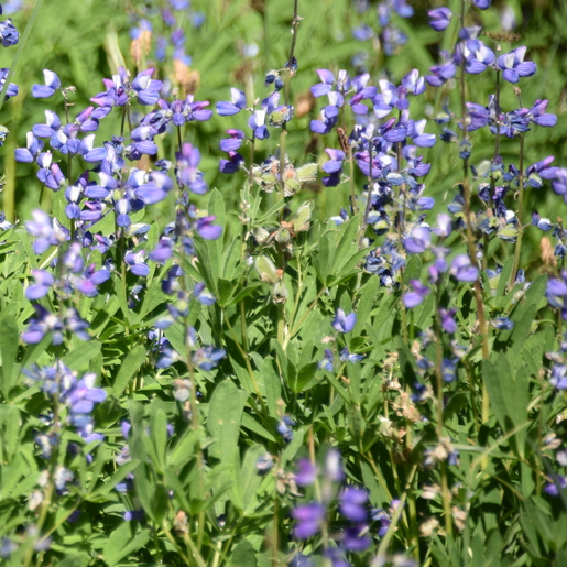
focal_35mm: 634
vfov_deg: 2.8
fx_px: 11749
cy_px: 218
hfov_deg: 2.8
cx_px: -137
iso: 220
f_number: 5.6
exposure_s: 1/640
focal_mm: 300
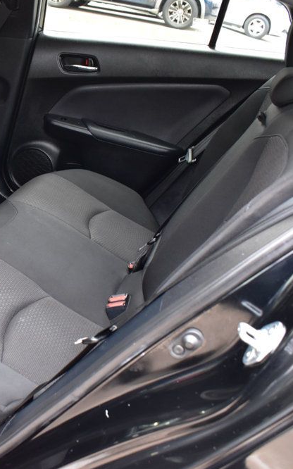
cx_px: 1
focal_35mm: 47
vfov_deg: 42.7
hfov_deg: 26.0
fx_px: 601
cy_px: 231
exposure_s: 1/15
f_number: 6.3
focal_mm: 20
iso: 800
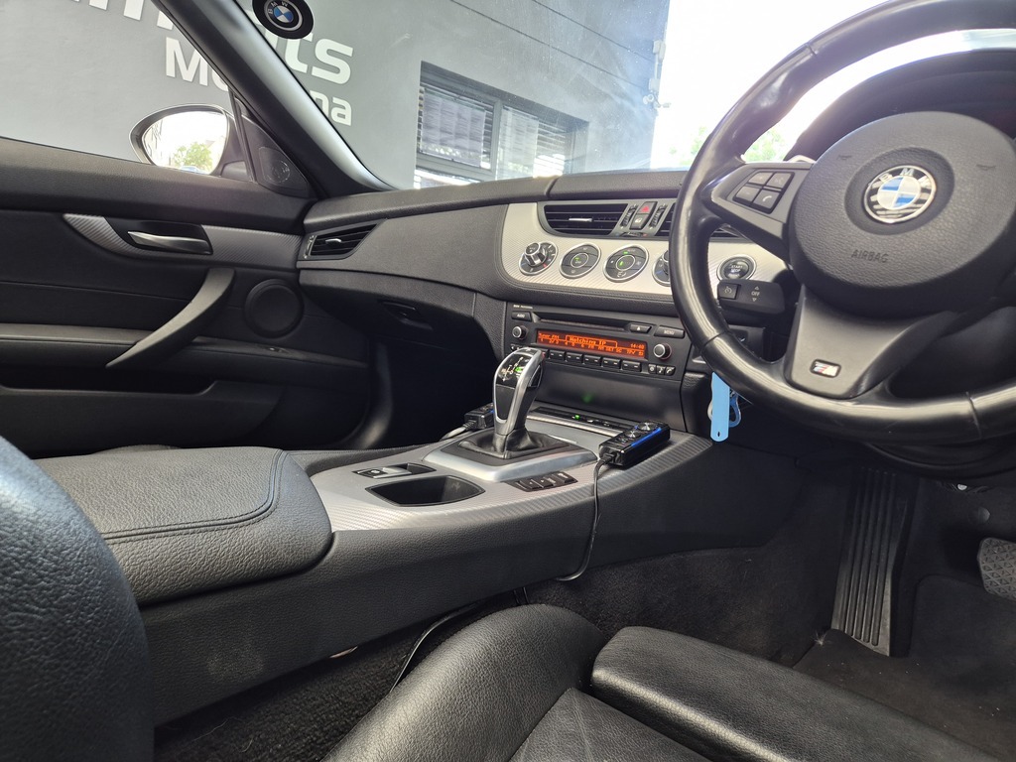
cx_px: 508
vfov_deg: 58.9
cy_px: 381
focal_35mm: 23
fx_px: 675
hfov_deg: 73.9
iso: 250
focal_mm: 5.4
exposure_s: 1/78
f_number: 1.8
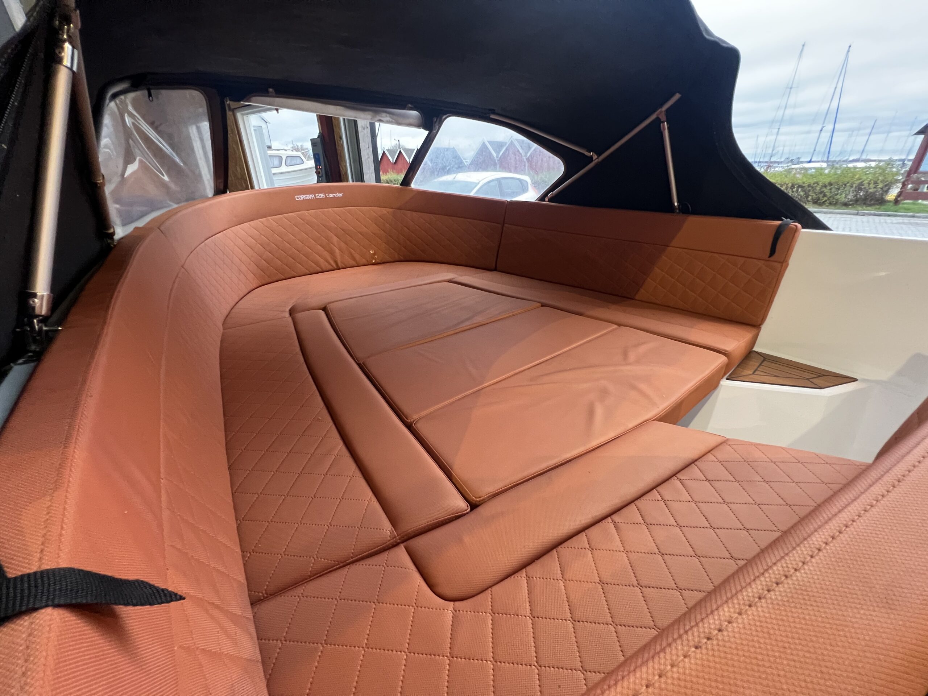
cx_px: 464
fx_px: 349
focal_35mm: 13
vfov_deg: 89.9
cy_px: 348
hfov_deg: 106.2
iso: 400
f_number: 1.8
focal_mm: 1.57
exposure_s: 1/50
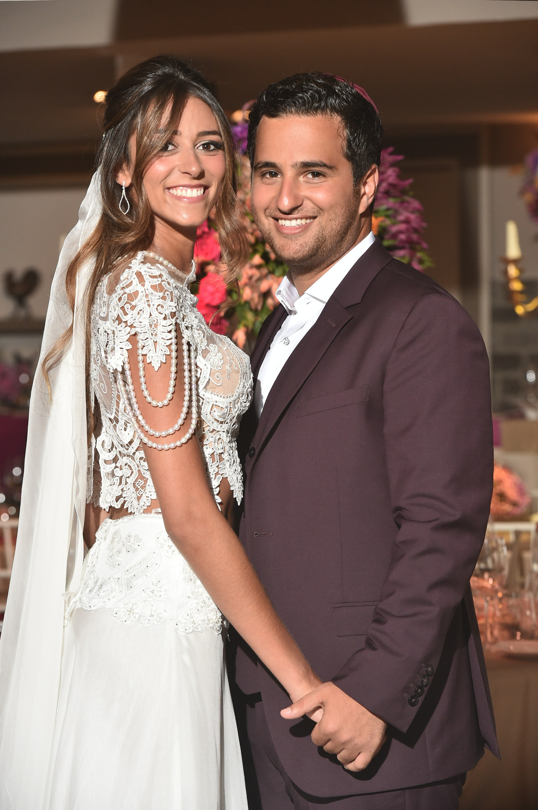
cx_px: 269
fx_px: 3033
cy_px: 405
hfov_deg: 10.1
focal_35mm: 135
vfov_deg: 15.2
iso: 1600
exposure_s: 1/160
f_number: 6.3
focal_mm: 135
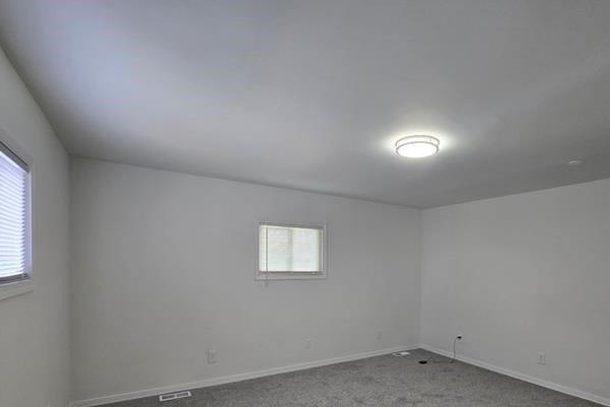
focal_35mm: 18
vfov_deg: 65.5
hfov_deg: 89.1
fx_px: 305
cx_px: 358
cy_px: 273
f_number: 2.2
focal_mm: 2.2
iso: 100
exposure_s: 1/60
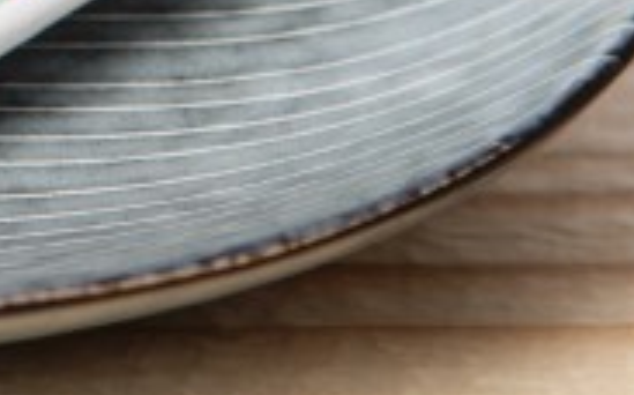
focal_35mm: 675
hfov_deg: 3.1
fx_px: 11652
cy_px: -163
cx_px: -703
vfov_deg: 1.9
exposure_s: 1/125
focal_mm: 105
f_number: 5.6
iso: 31
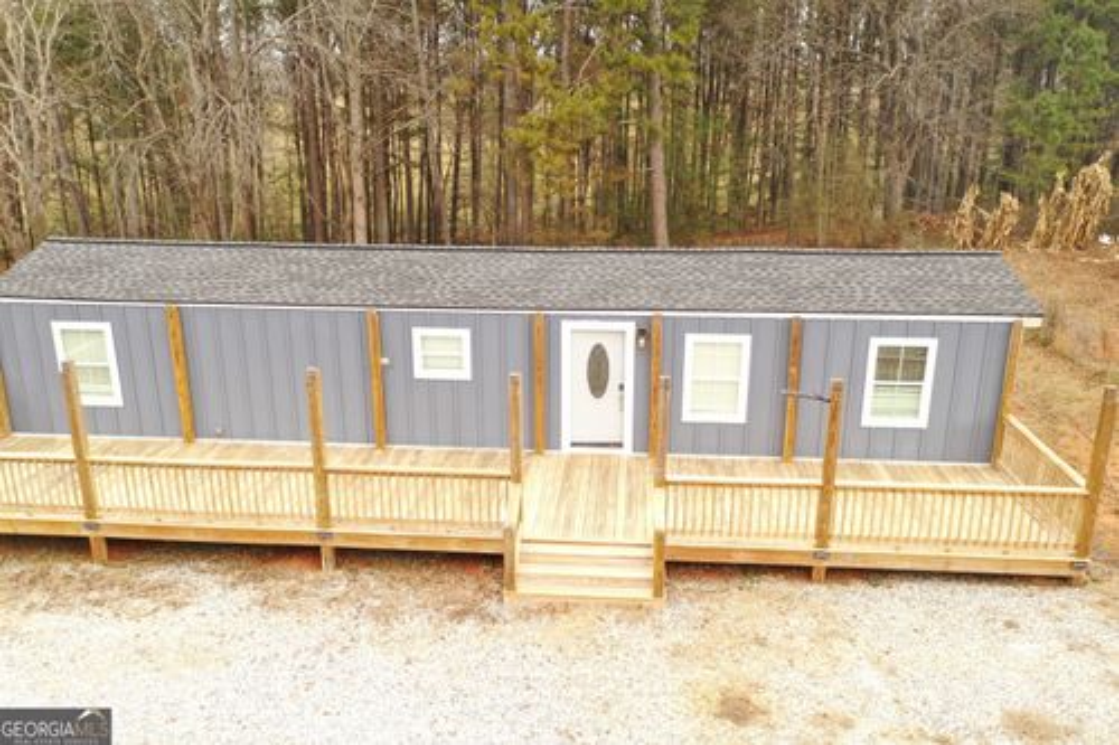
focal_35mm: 28
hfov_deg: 65.5
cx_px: 560
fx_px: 870
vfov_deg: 46.4
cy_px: 372
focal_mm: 10.26
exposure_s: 1/80
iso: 100
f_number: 4
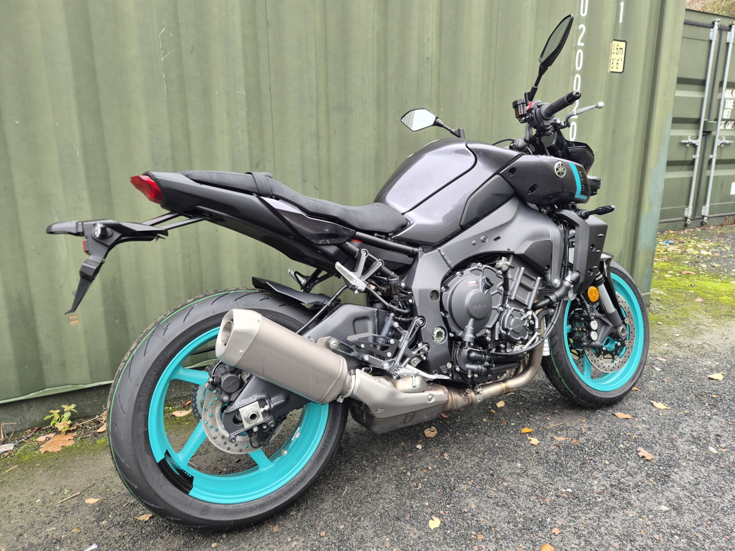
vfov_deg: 58.9
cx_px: 368
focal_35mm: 23
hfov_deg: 73.9
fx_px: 488
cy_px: 276
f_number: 1.8
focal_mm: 5.4
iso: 80
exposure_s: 1/180
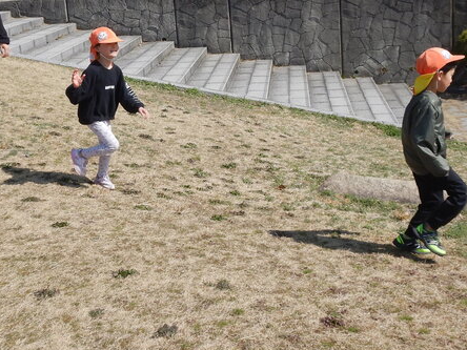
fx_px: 729
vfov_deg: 26.8
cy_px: 100
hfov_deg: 35.5
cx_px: 252
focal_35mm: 54
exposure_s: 1/1000
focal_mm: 4.3
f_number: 4.1
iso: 125
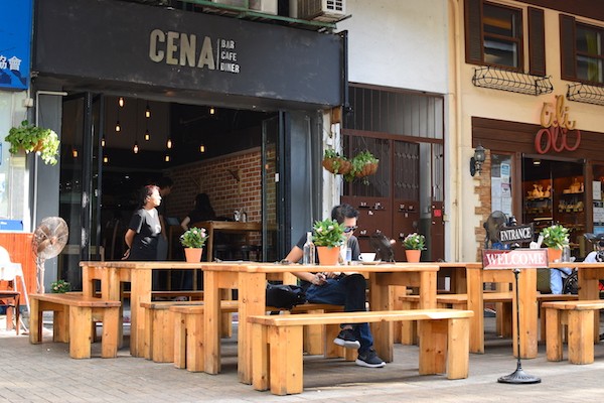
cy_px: 202
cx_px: 302
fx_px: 881
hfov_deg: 37.9
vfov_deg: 25.8
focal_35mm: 52
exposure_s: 1/80
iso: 200
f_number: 6.3
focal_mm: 35
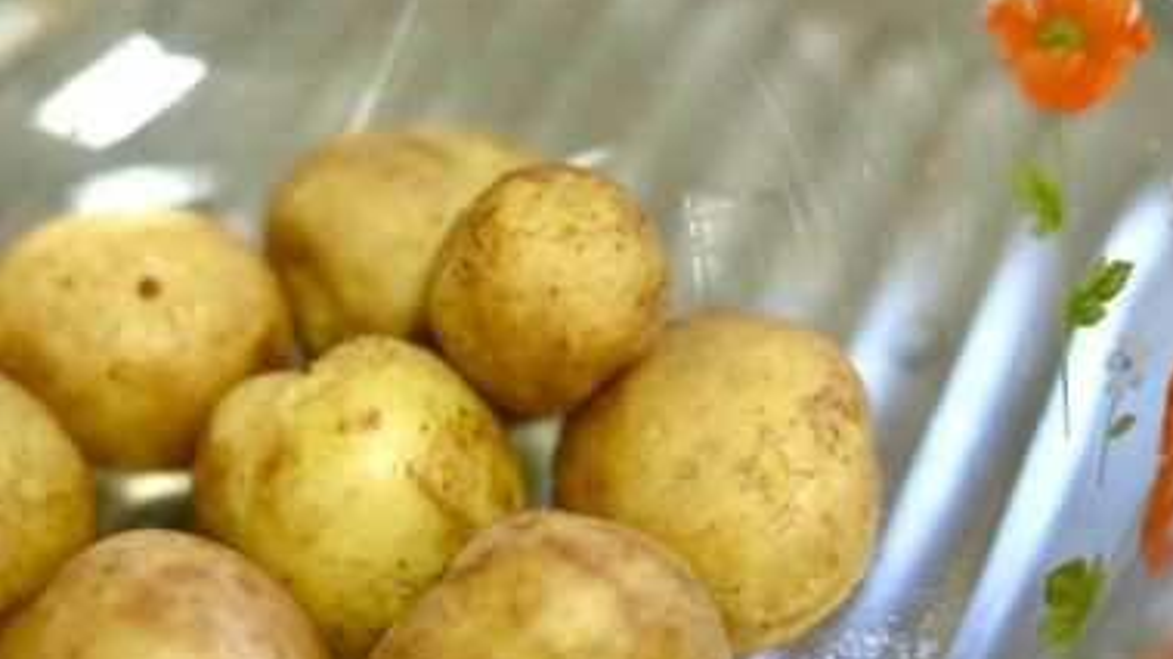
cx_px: 344
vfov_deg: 14.2
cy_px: 430
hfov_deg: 24.8
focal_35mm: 85
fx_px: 2643
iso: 320
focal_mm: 40
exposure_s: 1/50
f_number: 2
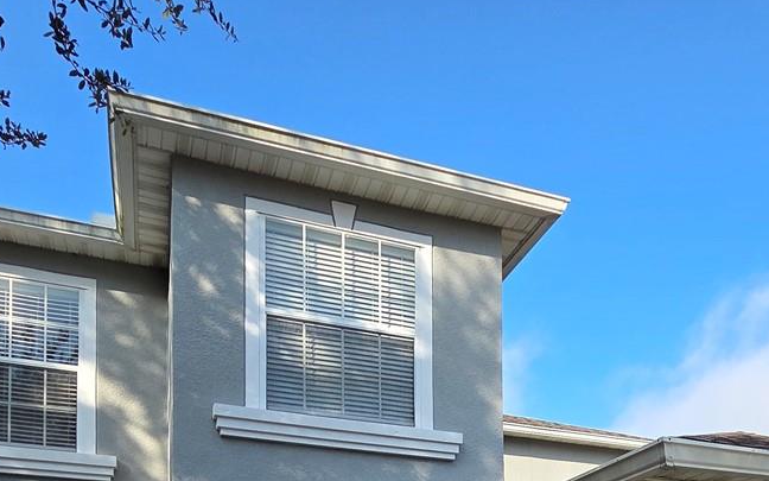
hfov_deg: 56.1
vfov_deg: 28.6
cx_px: 476
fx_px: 713
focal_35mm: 34
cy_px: 663
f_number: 2.2
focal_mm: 2.2
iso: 50
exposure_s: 1/919
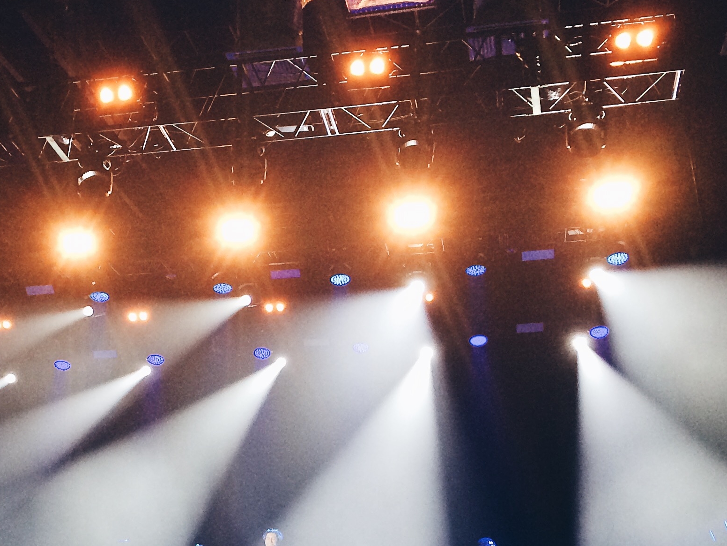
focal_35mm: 61
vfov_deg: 23.0
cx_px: 266
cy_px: 547
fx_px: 1281
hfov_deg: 31.5
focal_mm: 4.15
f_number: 2.2
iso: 80
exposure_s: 1/33
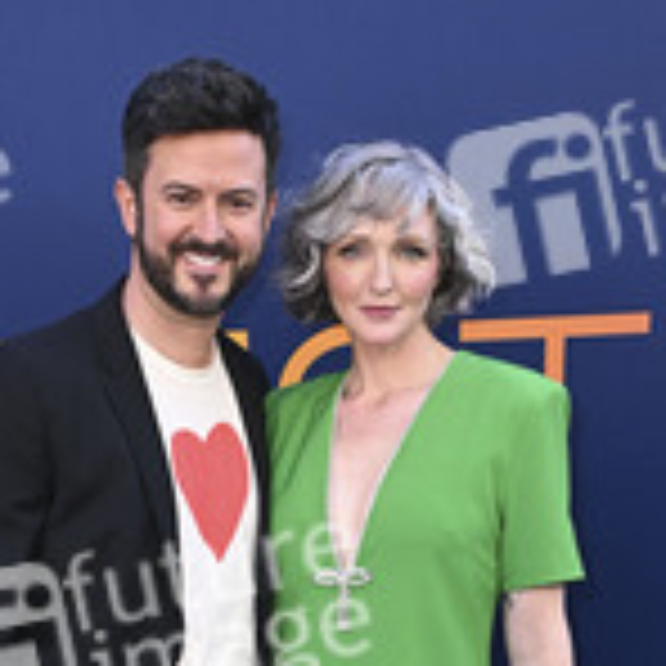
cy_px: 855
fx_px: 1545
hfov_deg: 24.3
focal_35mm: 71
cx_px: 270
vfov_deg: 22.0
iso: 400
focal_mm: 31
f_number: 5.6
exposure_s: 1/200
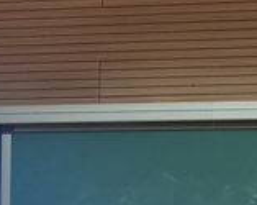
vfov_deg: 7.7
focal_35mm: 197
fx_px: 1496
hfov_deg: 9.7
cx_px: -65
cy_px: 316
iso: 64
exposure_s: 1/100
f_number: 1.6
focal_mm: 5.56
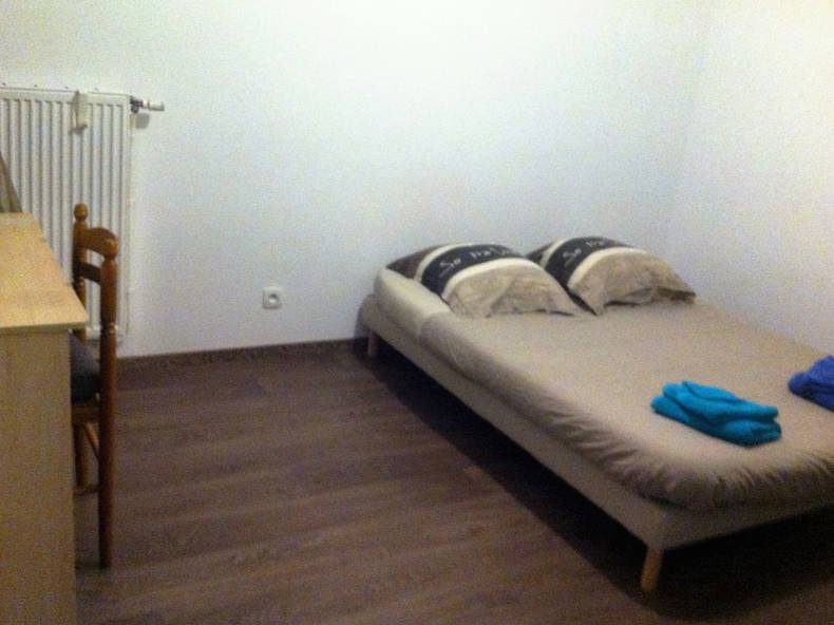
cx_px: 417
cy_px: 312
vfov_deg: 40.7
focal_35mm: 35
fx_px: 843
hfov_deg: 52.6
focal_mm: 3.85
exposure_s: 1/15
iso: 800
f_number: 2.8
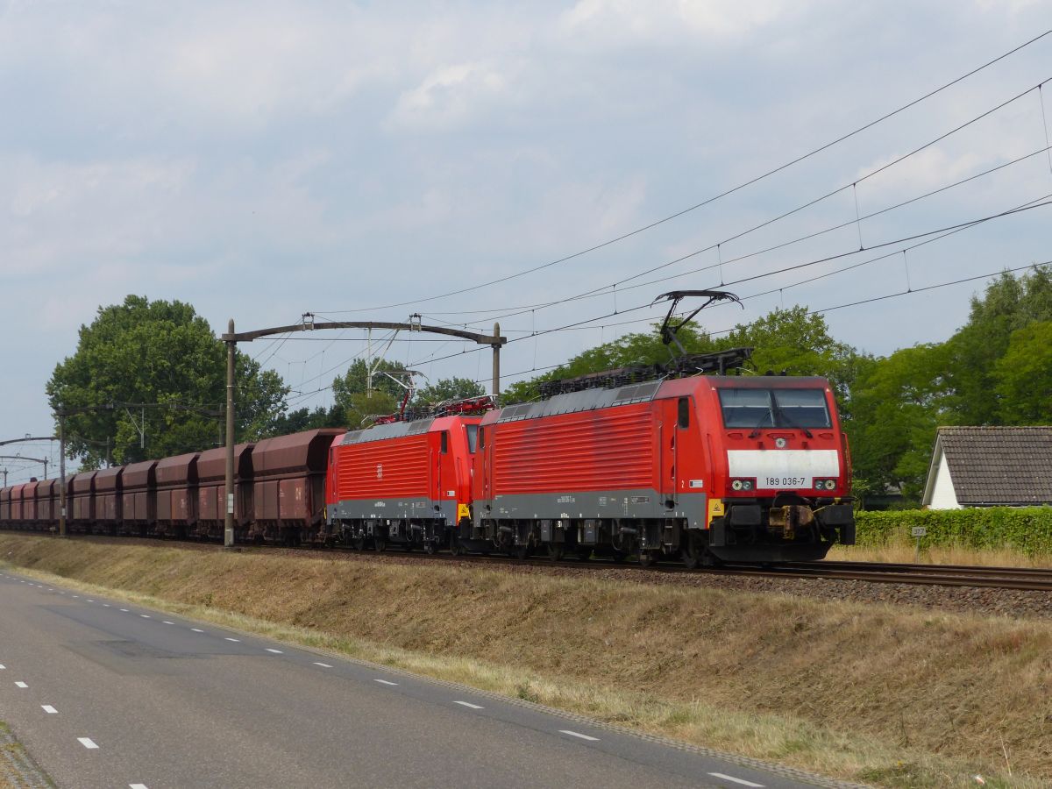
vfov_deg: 17.2
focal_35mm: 86
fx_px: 2614
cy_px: 394
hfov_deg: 22.8
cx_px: 526
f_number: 4
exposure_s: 1/1300
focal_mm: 15.5
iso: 100
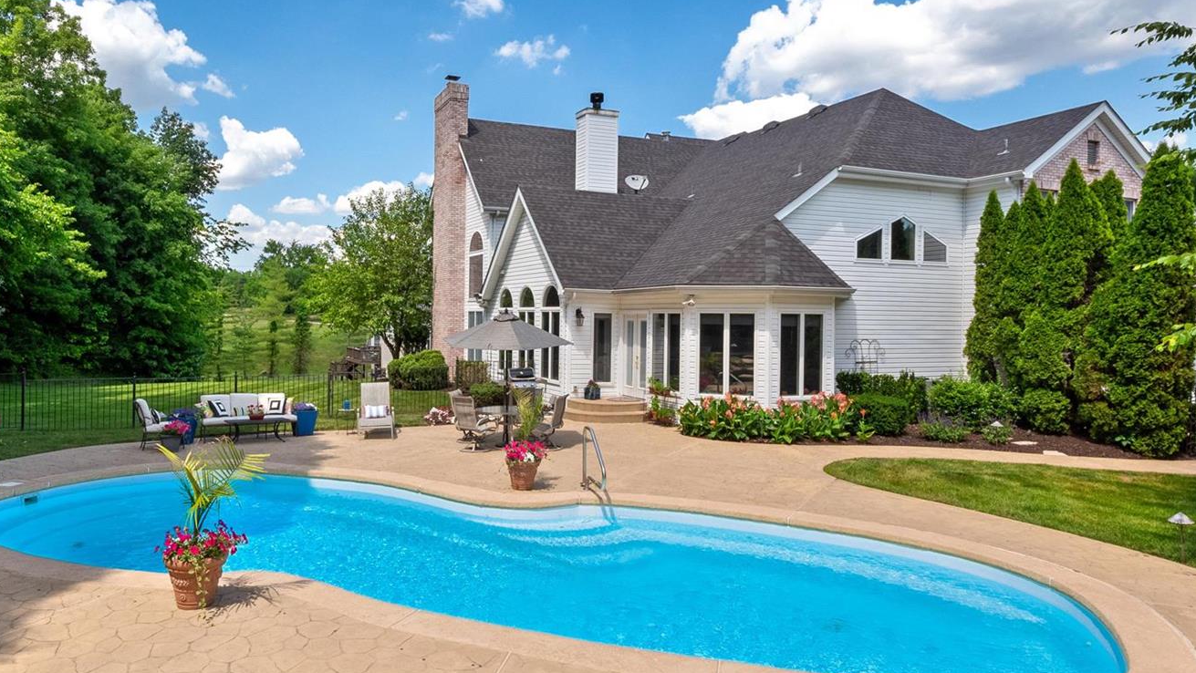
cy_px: 337
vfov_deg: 49.5
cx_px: 500
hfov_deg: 78.1
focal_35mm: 23
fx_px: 730
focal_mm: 9
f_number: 9
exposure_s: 1/320
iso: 400
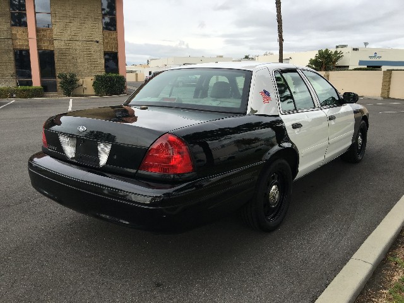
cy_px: 152
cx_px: 202
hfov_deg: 61.7
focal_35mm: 29
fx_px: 338
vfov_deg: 48.2
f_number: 2.2
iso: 25
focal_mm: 4.15
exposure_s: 1/596
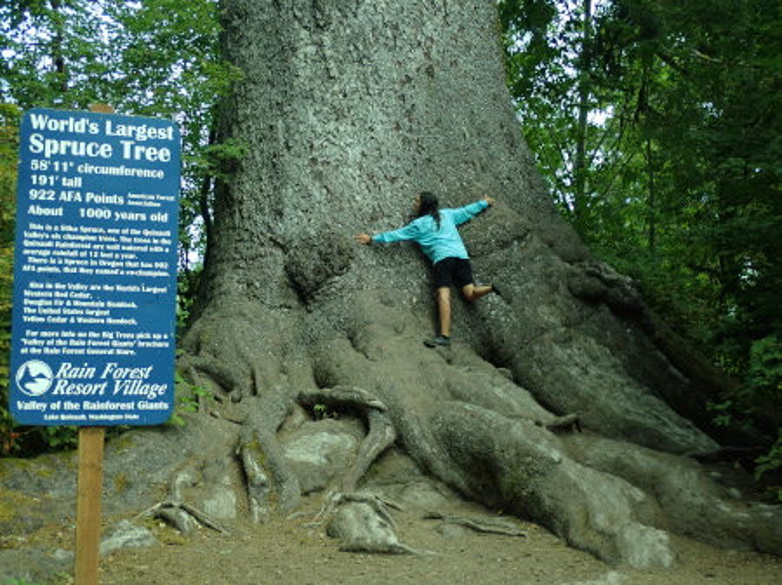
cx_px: 391
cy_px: 292
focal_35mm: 47
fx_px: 1061
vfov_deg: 30.9
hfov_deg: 40.5
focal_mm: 8.4
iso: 320
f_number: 3.1
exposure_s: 1/50
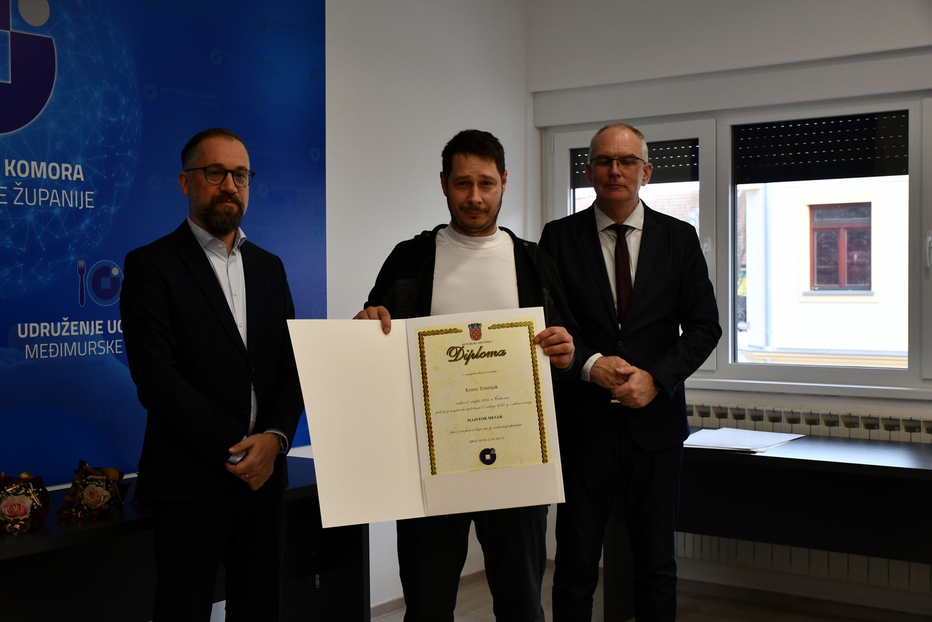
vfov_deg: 28.1
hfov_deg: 41.1
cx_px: 466
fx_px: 1243
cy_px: 311
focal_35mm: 48
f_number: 4
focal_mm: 32
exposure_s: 1/250
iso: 640
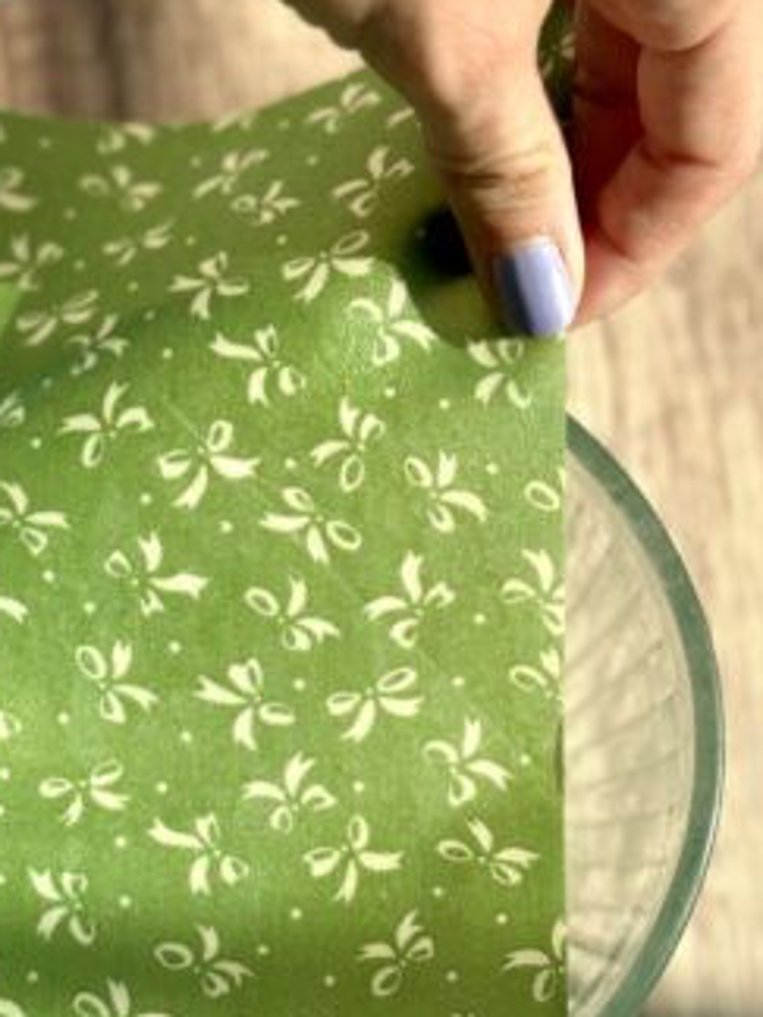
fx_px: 2175
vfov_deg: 26.2
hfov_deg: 19.9
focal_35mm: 74
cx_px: 350
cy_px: 656
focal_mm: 6.86
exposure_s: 1/2252
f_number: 1.78
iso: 80
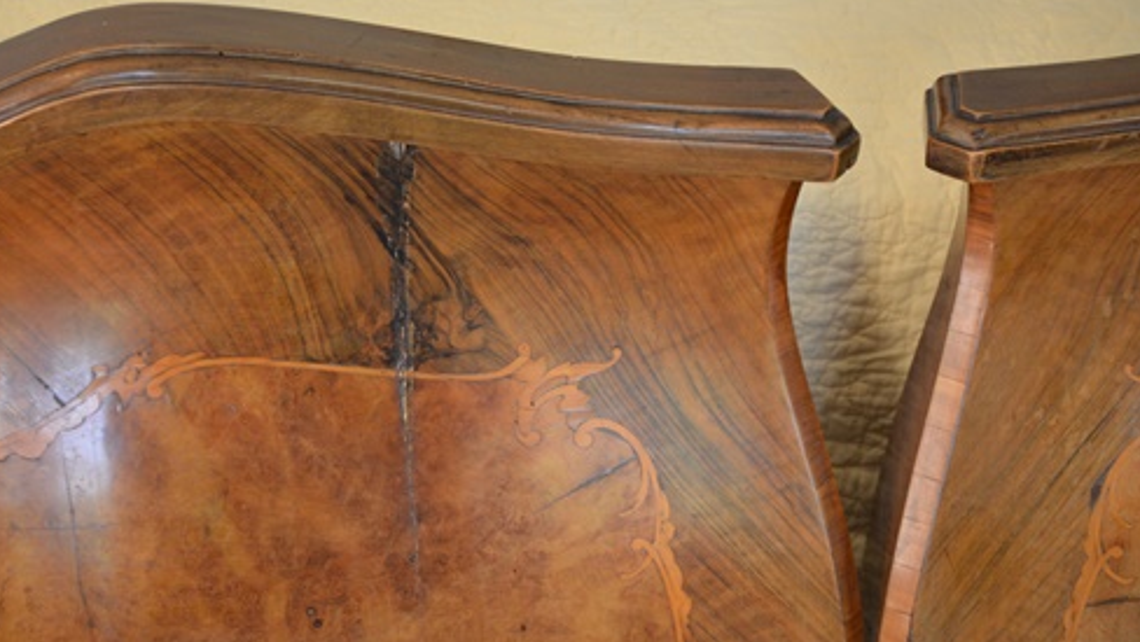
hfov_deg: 25.0
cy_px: 310
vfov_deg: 14.2
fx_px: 2571
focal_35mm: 85
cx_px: 446
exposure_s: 1/50
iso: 800
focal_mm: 44
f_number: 5.3
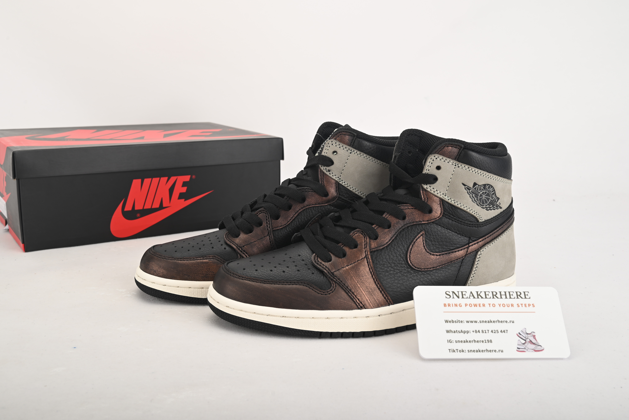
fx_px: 664
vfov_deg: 35.1
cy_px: 210
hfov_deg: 50.7
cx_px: 314
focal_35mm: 38
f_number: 11
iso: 100
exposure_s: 1/200
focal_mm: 38
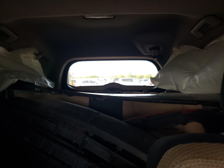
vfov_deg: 53.1
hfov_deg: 67.3
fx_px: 168
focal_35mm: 26
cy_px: 84
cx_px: 112
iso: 90
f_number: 1.5
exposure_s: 1/120
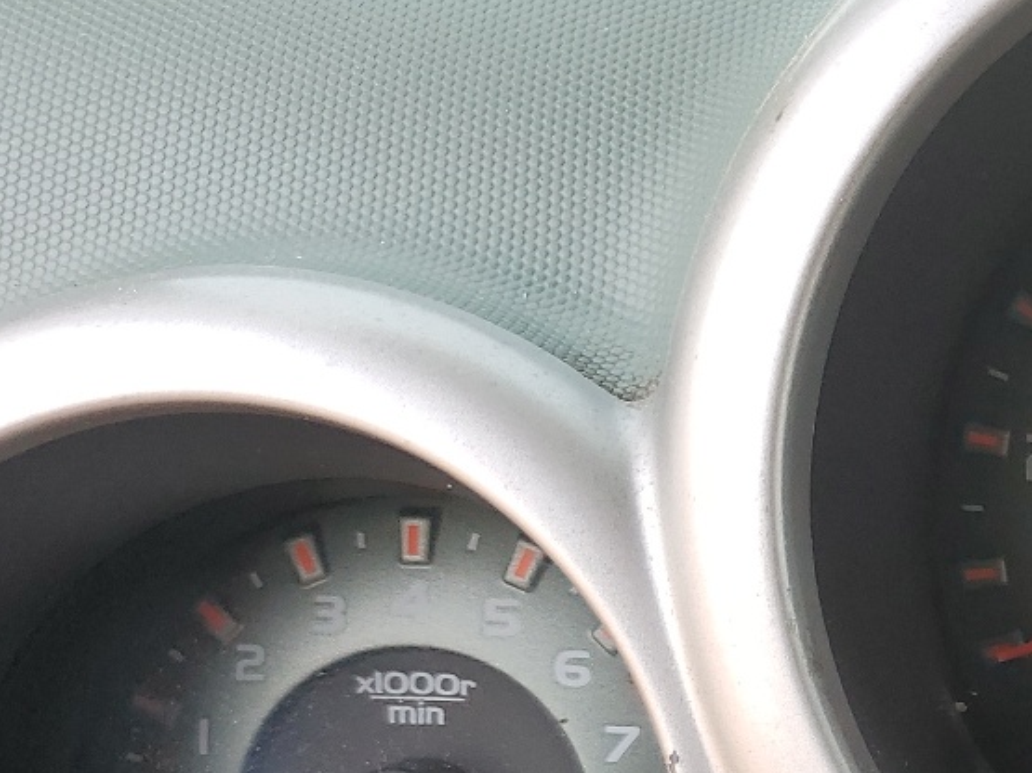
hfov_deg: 22.8
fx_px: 2235
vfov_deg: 19.1
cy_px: 777
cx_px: 1391
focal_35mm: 75
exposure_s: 1/323
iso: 50
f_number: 1.5
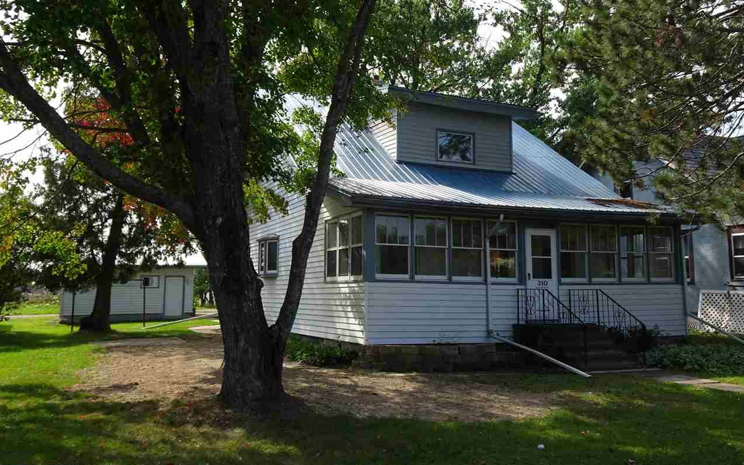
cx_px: 374
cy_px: 206
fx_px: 629
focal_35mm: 31
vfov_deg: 40.5
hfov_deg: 61.2
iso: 80
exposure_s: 1/400
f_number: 3.5
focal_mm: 4.92
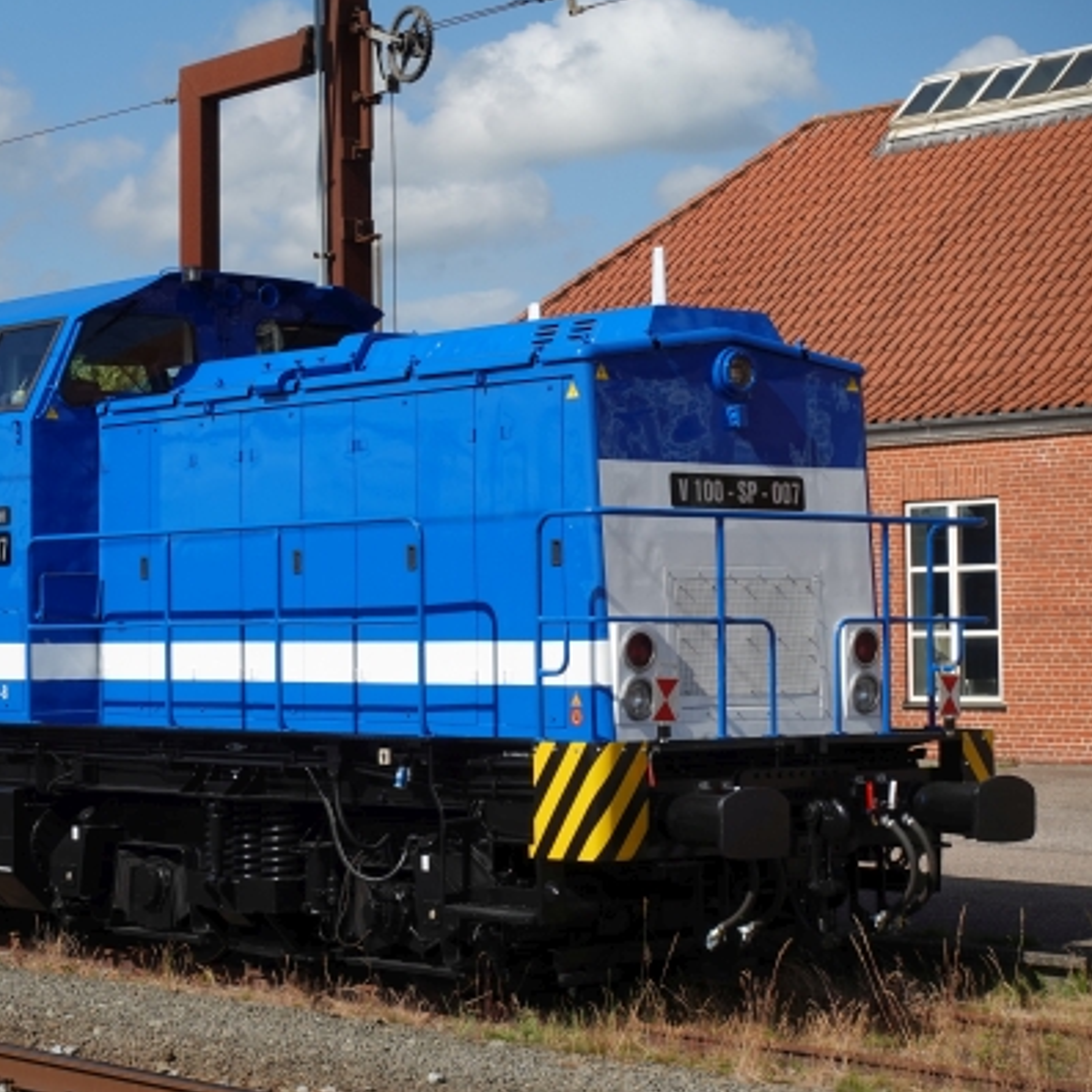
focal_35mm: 90
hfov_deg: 19.2
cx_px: 272
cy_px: 545
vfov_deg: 19.3
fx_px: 3212
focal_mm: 25.61
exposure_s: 1/640
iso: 125
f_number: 5.6
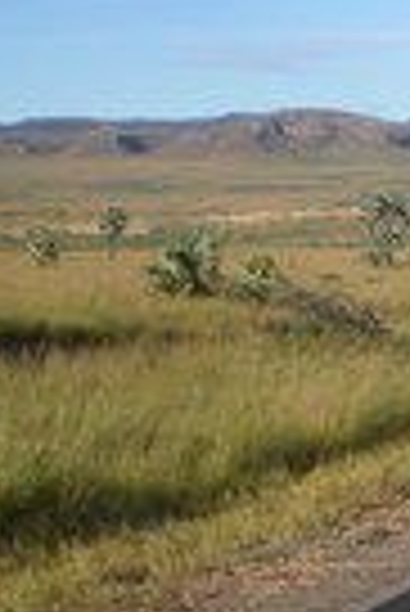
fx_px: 2215
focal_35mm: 130
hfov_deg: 9.7
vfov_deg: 15.7
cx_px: 883
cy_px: 374
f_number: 4.6
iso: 64
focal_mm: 6.3
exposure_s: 1/320
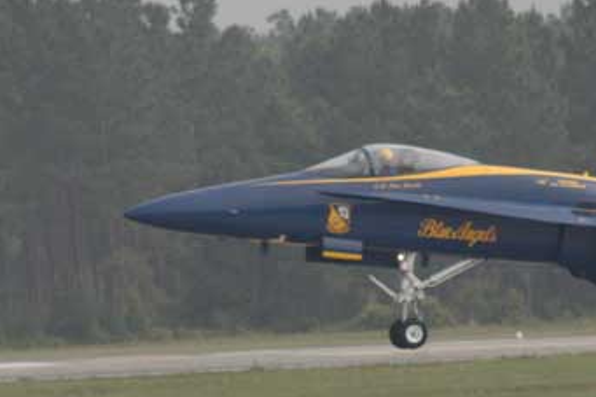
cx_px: 278
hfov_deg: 2.0
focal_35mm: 1056
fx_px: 17473
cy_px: 278
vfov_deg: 1.3
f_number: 5.6
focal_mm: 300
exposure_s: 1/1600
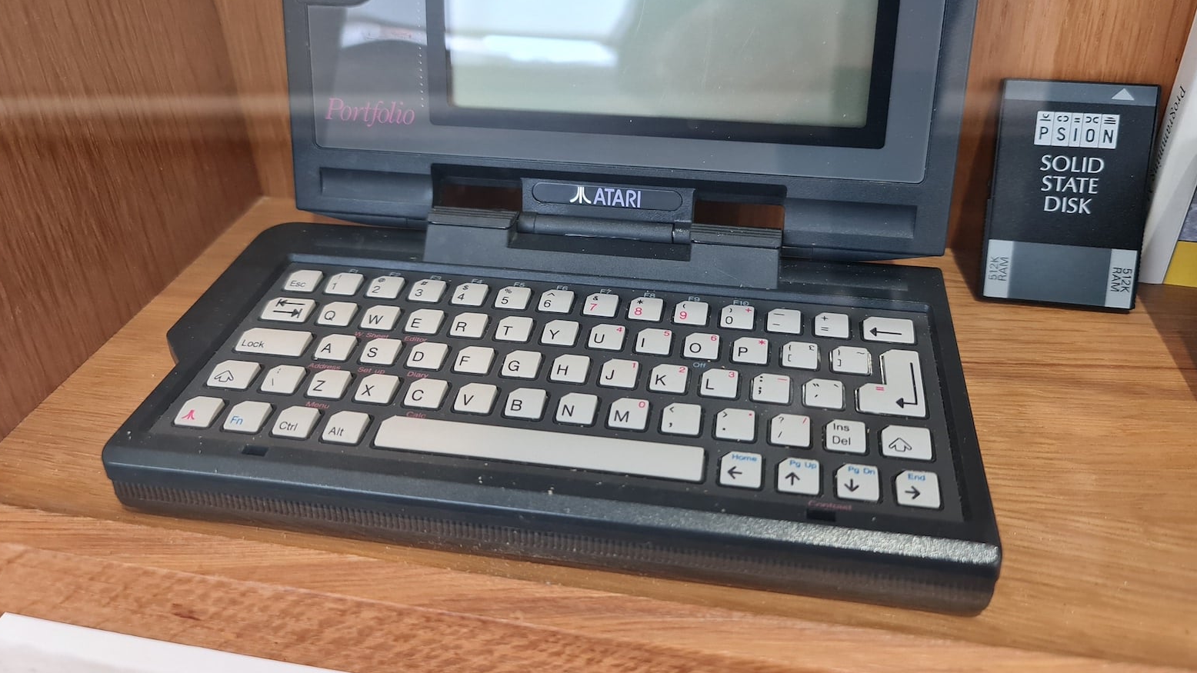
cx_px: 606
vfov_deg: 41.1
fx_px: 889
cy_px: 236
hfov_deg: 67.9
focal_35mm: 28
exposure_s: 1/50
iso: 320
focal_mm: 7
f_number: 1.8
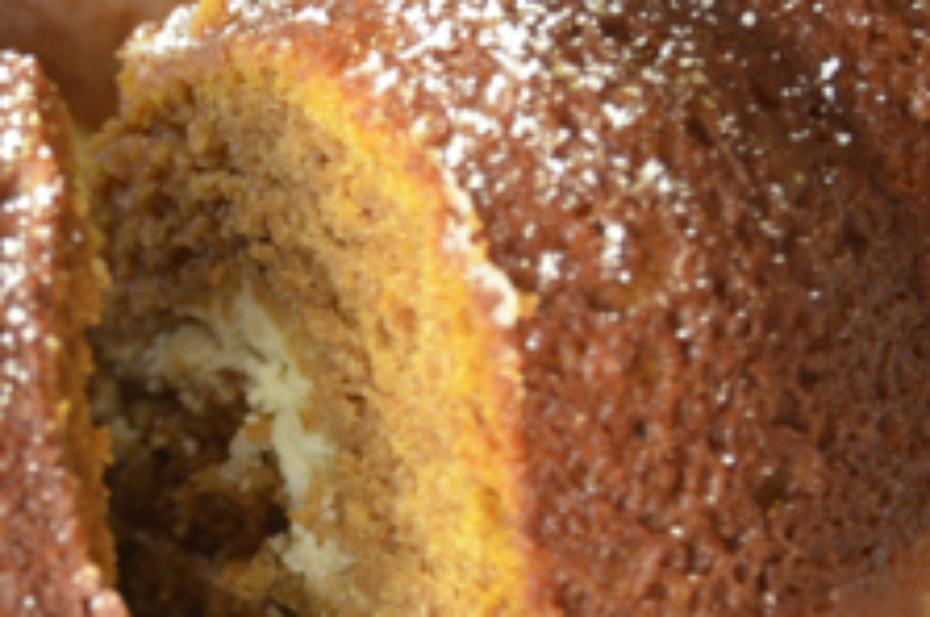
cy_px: 388
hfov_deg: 9.9
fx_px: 5340
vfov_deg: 6.6
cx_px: 0
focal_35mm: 207
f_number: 6.3
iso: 1600
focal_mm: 56
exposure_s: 1/60
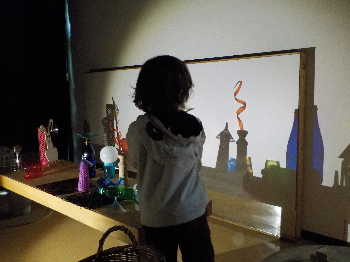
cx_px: 175
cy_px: 131
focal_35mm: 30
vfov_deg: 46.8
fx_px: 303
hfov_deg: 60.0
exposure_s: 1/6
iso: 800
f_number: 3.3
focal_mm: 4.1
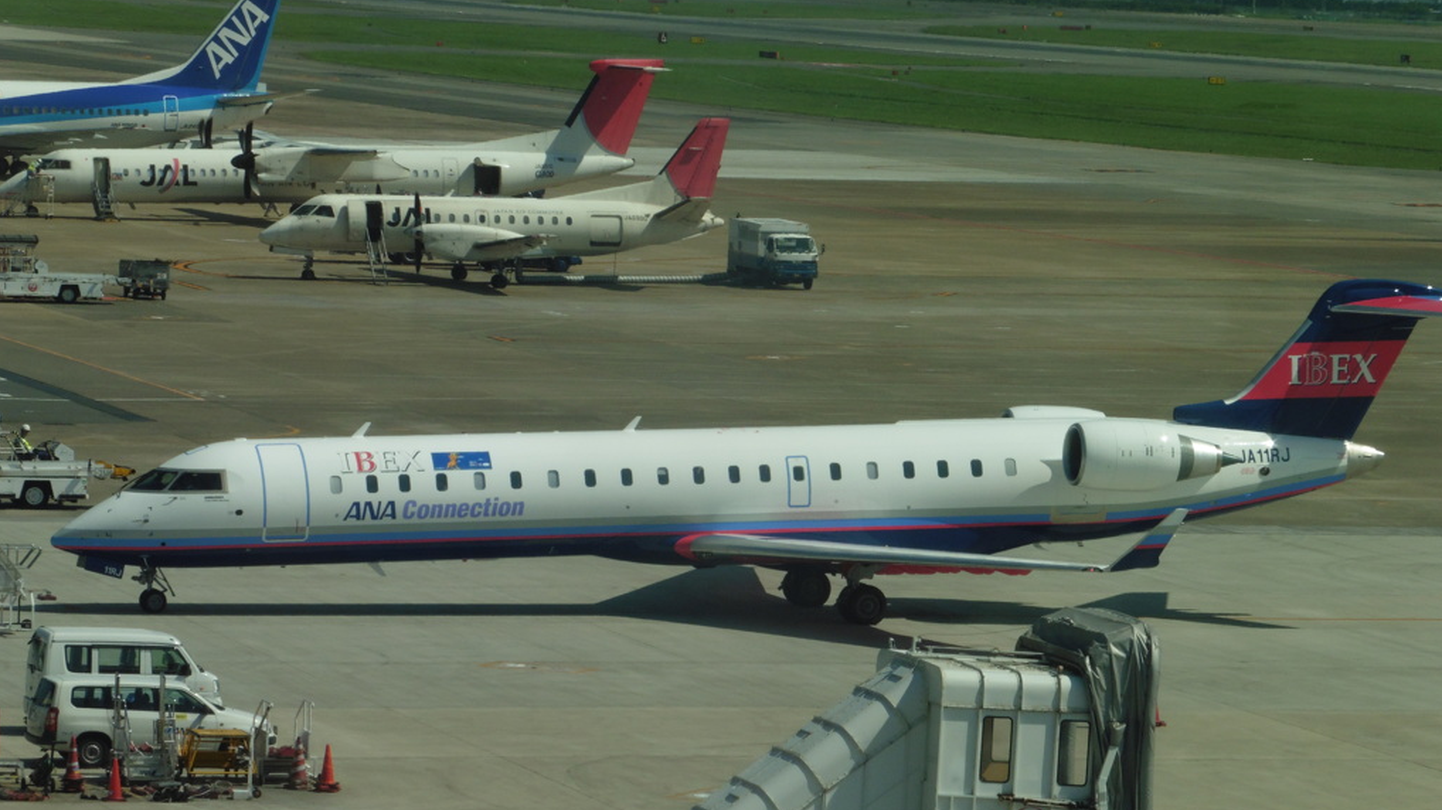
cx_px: 722
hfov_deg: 10.5
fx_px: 7836
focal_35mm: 205
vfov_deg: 5.9
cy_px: 445
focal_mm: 33.3
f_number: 6.3
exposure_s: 1/640
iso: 100
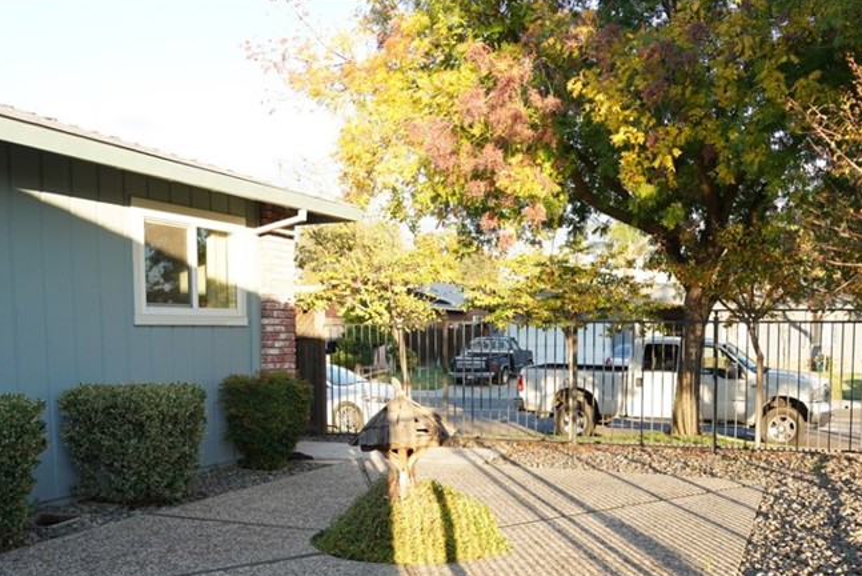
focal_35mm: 38
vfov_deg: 34.2
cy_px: 451
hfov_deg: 50.5
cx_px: 485
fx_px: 910
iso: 100
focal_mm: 24
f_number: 4.5
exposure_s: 1/80
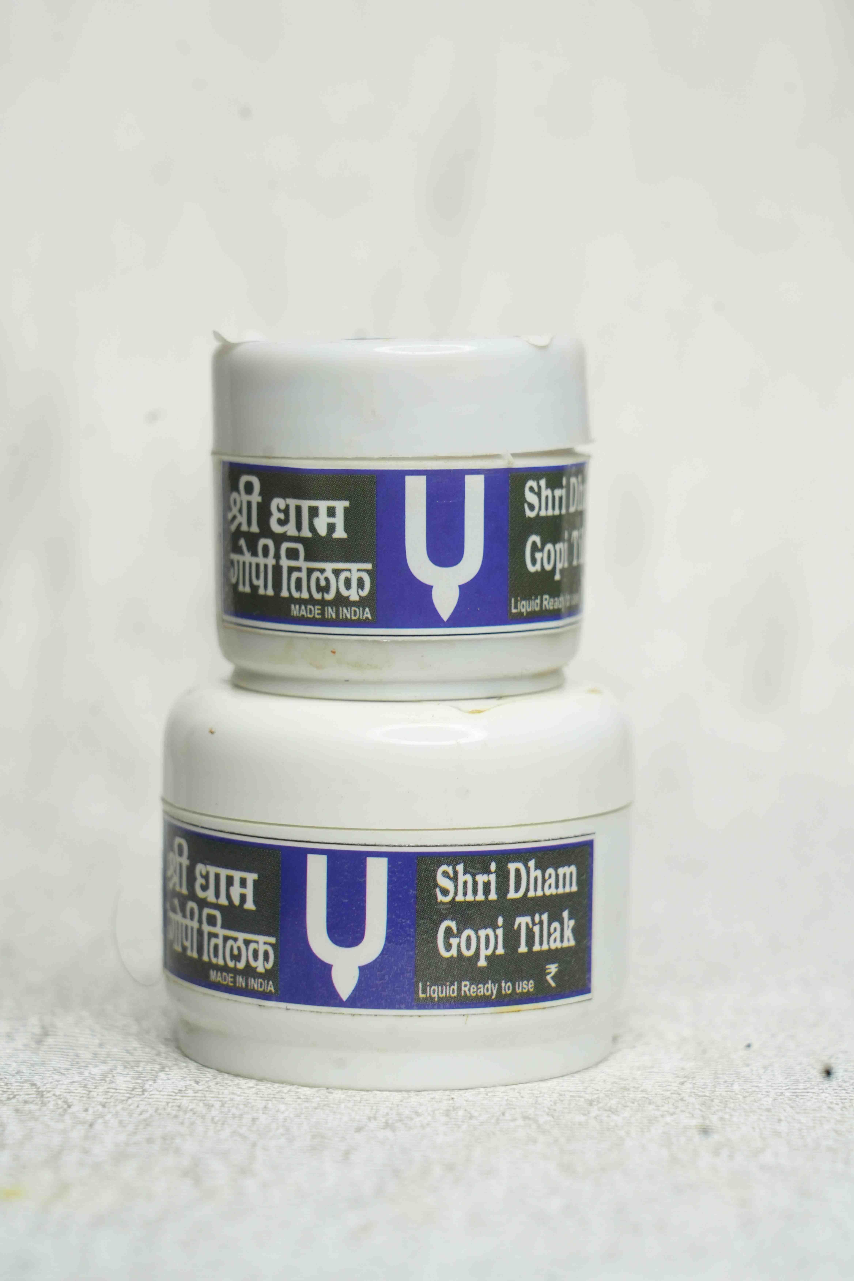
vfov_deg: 19.5
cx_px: 427
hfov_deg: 13.0
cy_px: 640
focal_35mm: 105
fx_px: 3736
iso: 1000
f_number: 9
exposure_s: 1/125
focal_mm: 105
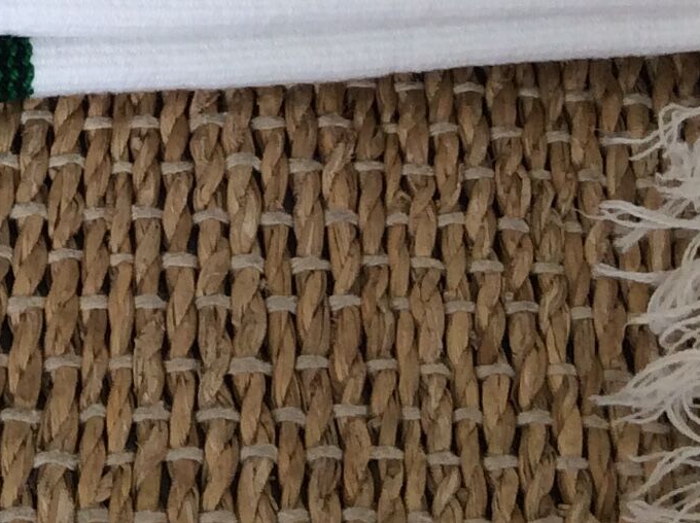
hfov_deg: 15.8
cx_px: -11
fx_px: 2464
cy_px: -239
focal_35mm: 122
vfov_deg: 11.6
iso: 64
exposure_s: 1/25
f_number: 2.4
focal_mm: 3.3
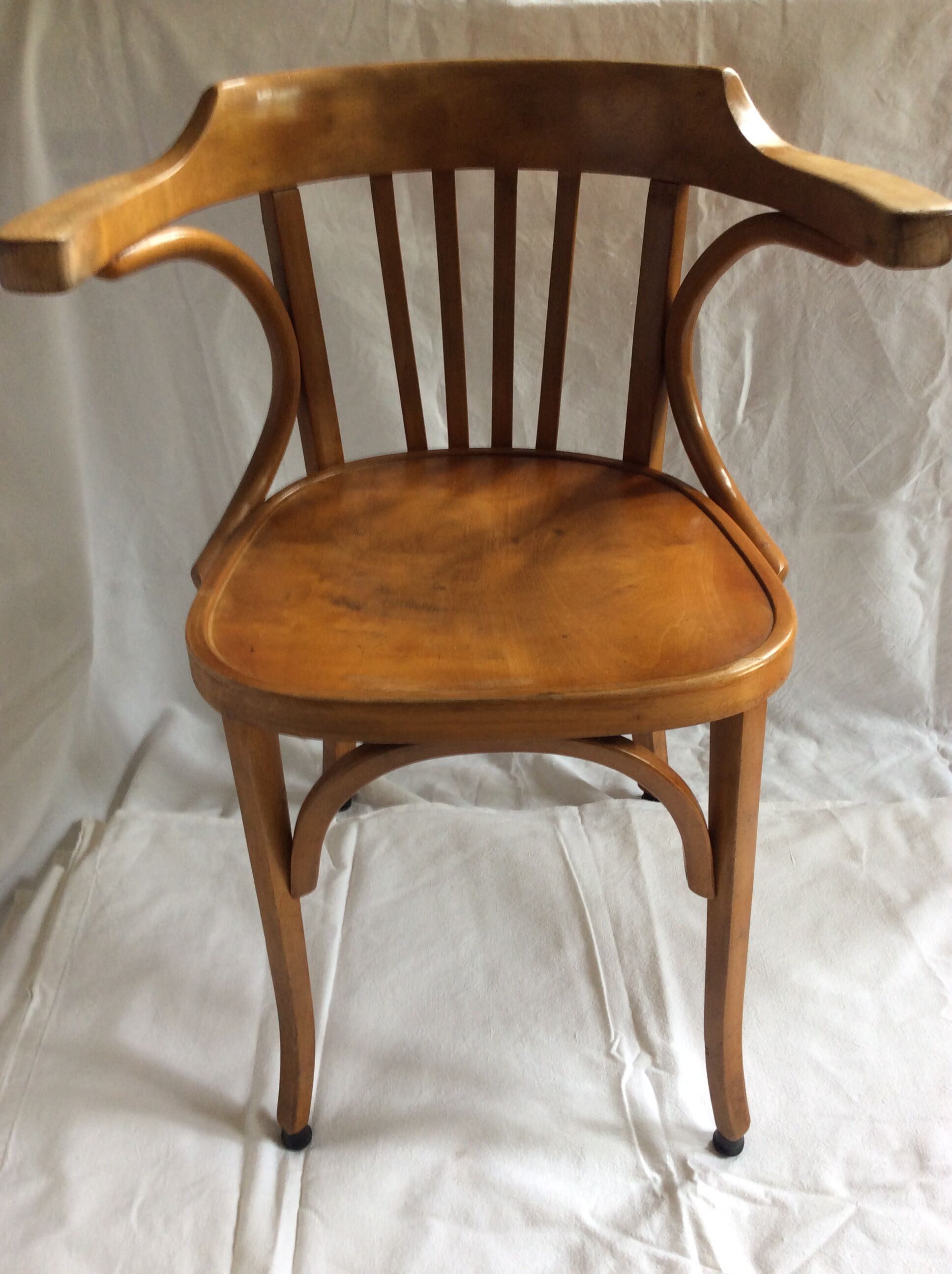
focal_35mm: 32
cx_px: 476
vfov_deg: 56.9
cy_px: 637
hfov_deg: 44.1
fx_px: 1177
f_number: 2.4
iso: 50
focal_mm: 3.3
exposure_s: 1/25
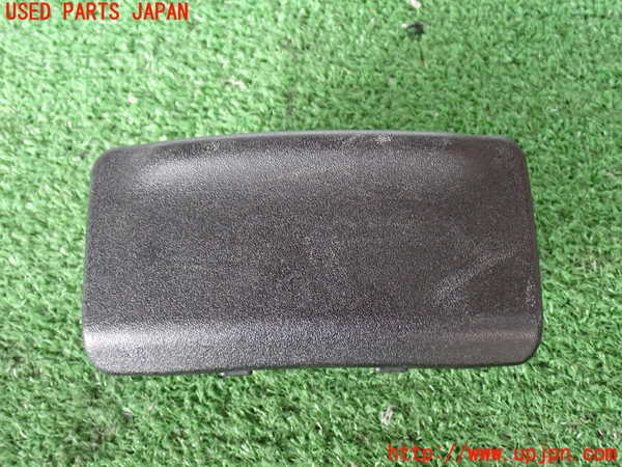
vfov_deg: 32.9
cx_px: 311
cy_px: 234
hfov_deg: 42.9
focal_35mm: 44
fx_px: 791
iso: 800
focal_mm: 7.84
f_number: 2.9
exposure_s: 1/40
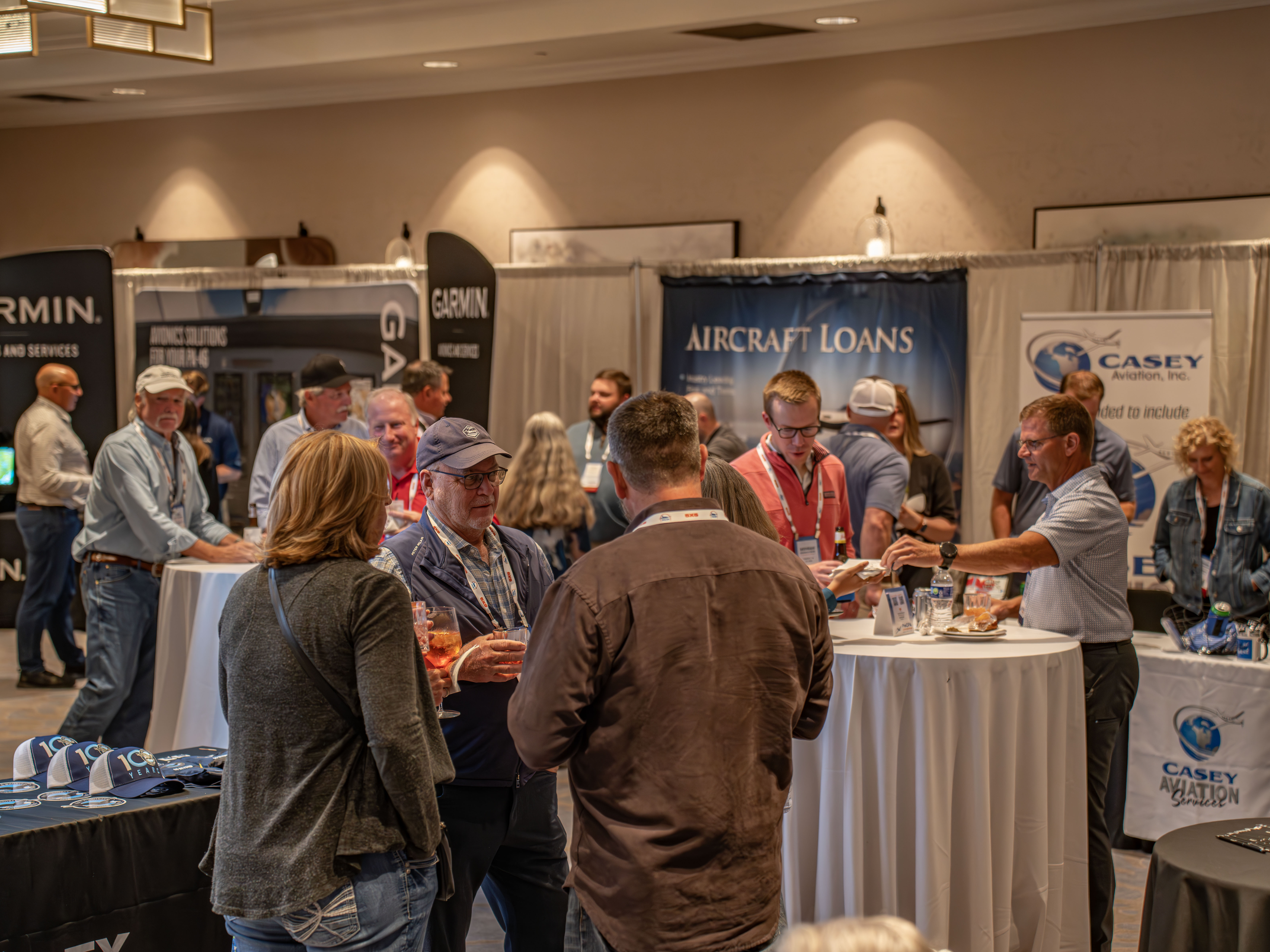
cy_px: 479
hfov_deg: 28.2
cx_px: 631
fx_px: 2531
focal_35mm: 69
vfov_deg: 21.3
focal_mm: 63
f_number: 2.8
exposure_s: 1/125
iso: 2000
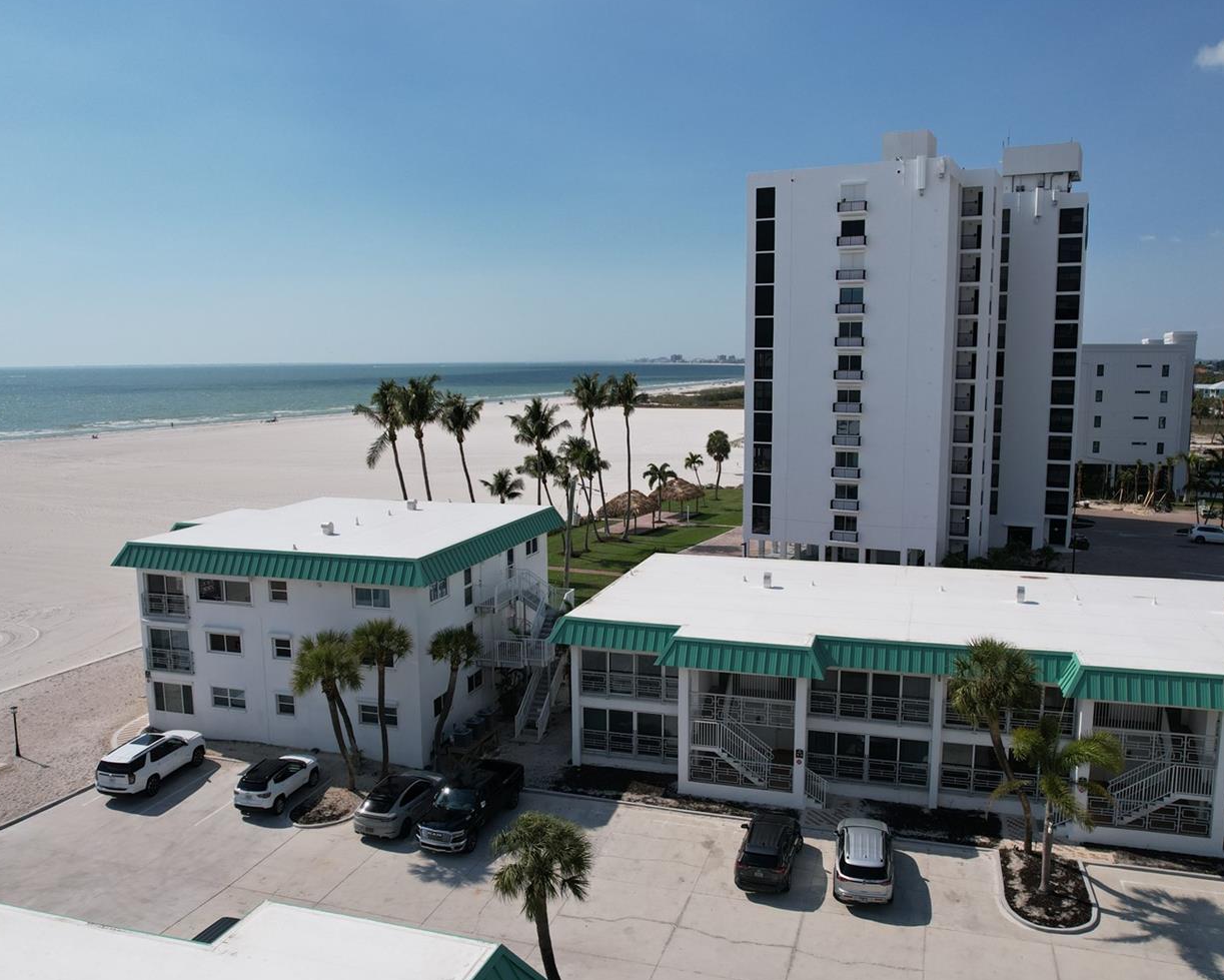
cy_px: 511
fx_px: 978
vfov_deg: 53.2
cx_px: 614
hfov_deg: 64.1
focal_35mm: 27
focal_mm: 8.38
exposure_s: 1/5000
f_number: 2.8
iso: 130
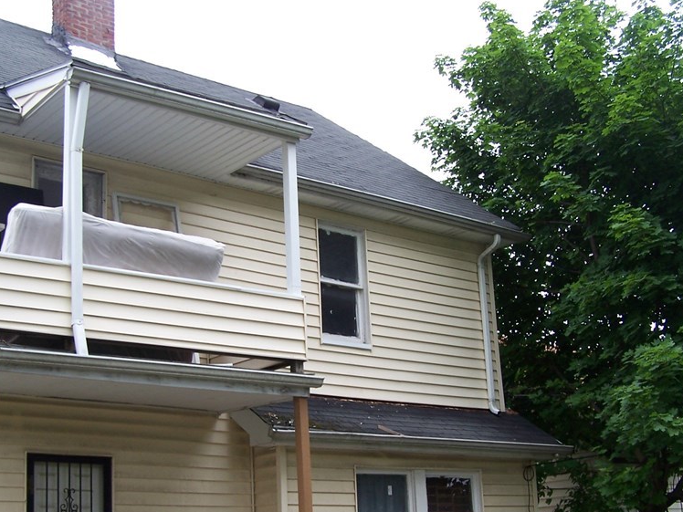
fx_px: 1026
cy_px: 343
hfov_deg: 36.8
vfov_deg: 27.9
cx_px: 331
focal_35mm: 52
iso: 80
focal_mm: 6.3
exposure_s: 1/400
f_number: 2.8
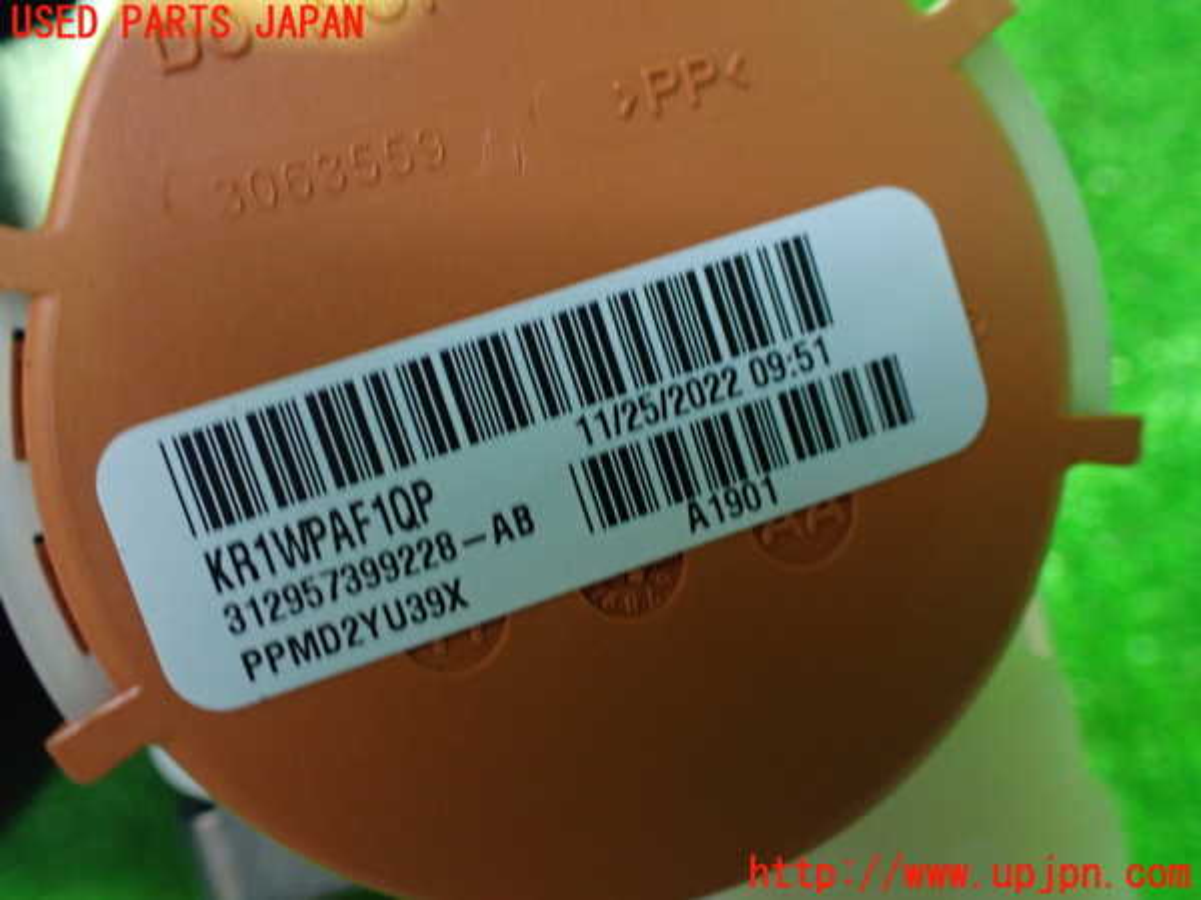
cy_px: 450
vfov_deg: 46.8
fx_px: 1041
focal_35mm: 30
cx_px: 600
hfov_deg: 60.0
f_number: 2.3
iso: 800
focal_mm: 5.4
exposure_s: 1/30
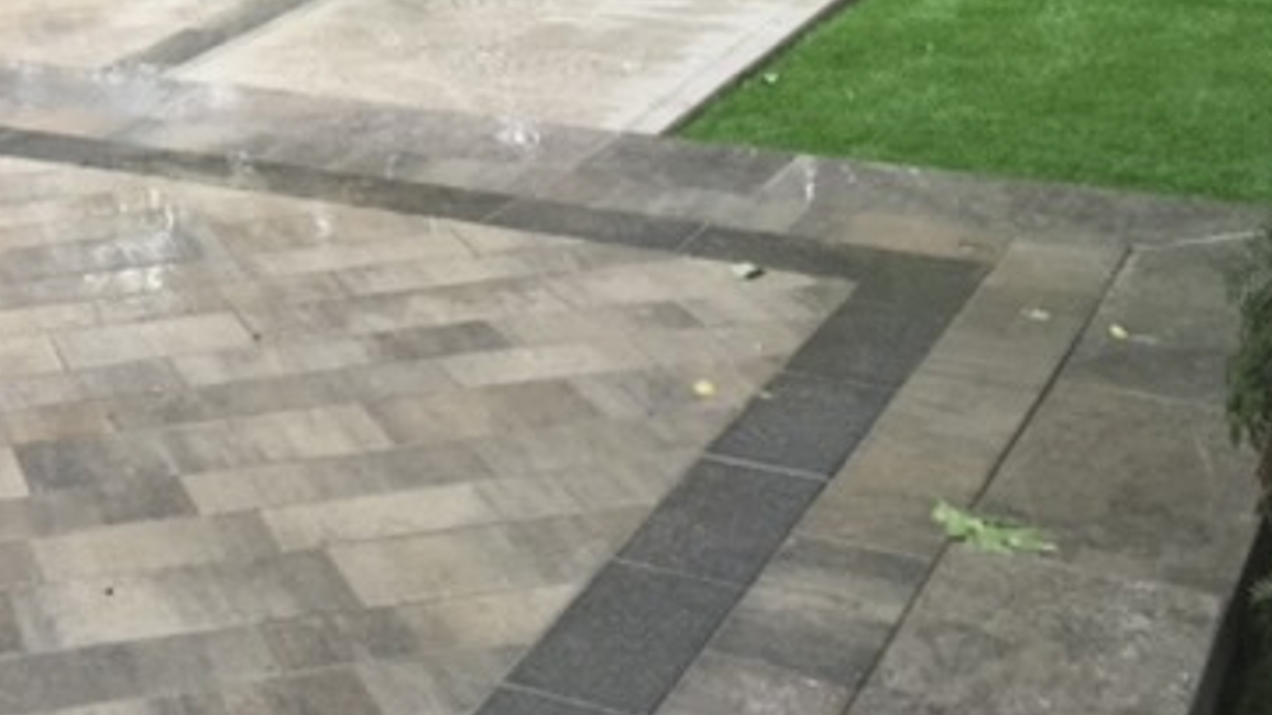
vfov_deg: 16.0
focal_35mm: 70
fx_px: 2361
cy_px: -306
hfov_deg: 28.2
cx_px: -28
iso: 40
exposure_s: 1/60
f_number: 2.2
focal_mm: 4.15
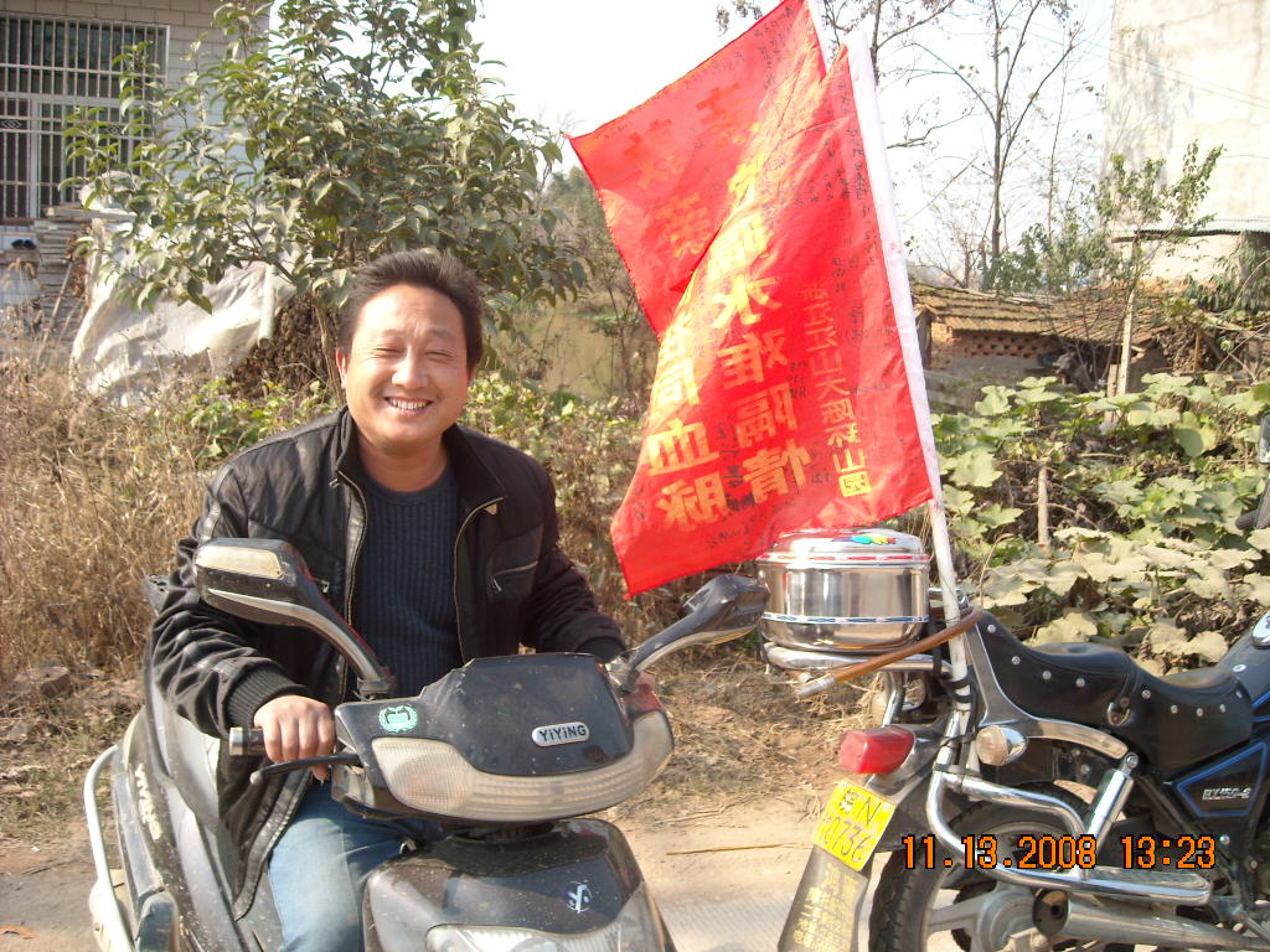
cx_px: 635
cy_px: 476
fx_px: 1284
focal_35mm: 35
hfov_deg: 52.6
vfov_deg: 40.7
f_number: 2.8
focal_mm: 5.7
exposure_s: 1/323
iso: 64
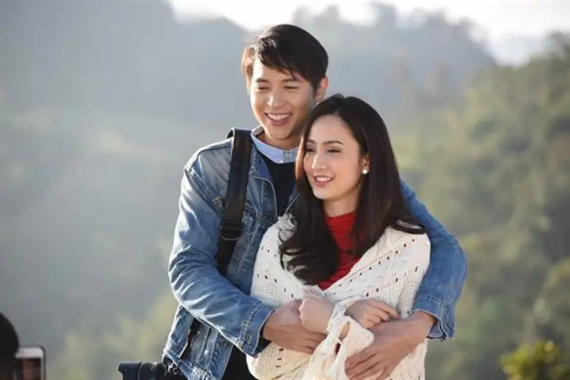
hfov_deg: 12.5
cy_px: 190
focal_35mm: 165
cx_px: 285
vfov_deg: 8.3
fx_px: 2612
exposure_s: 1/200
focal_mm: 165
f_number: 5
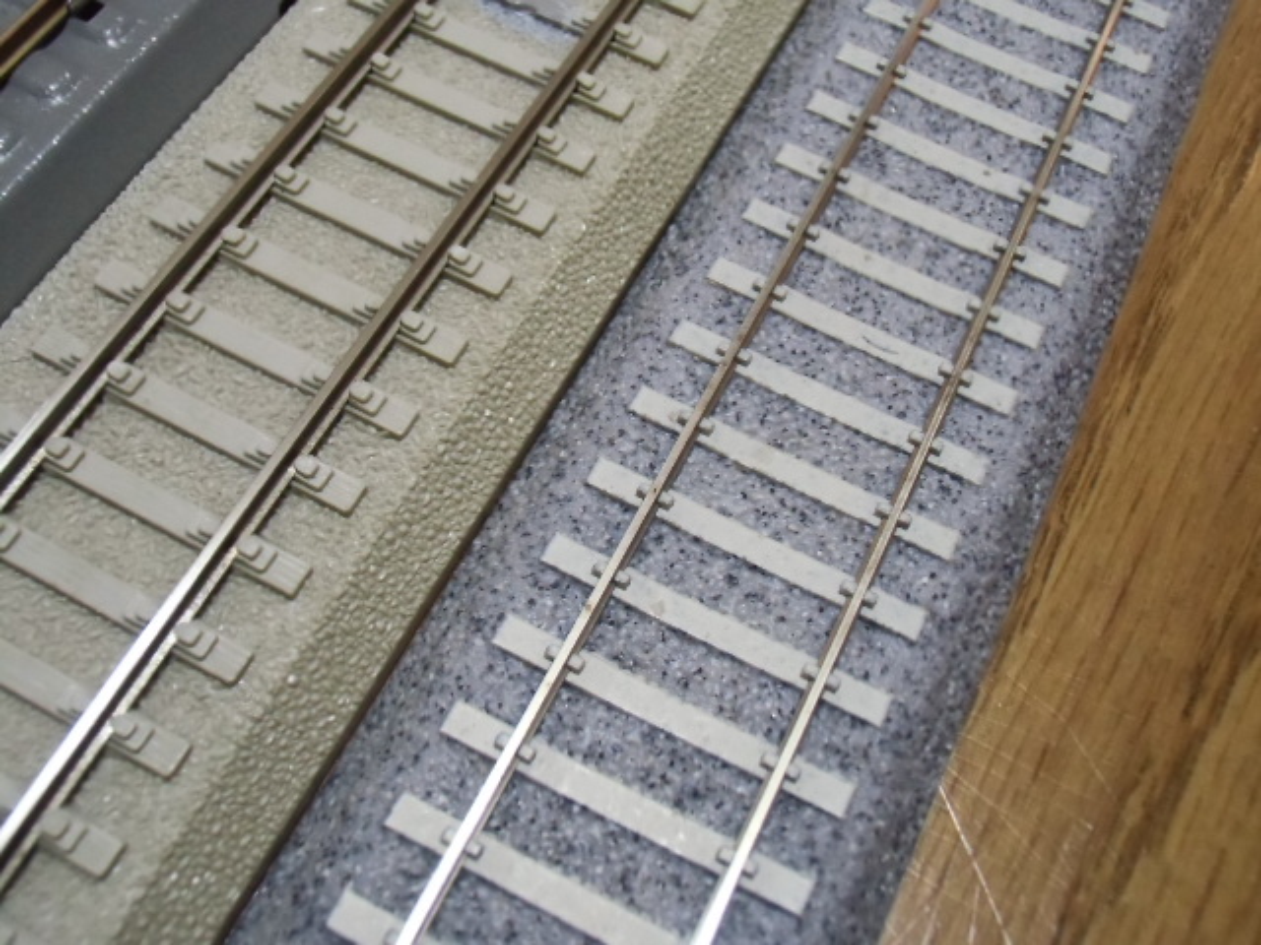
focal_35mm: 38
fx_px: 1384
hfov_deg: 49.0
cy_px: 472
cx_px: 630
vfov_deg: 37.7
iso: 800
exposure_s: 1/30
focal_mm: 6.67
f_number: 3.9
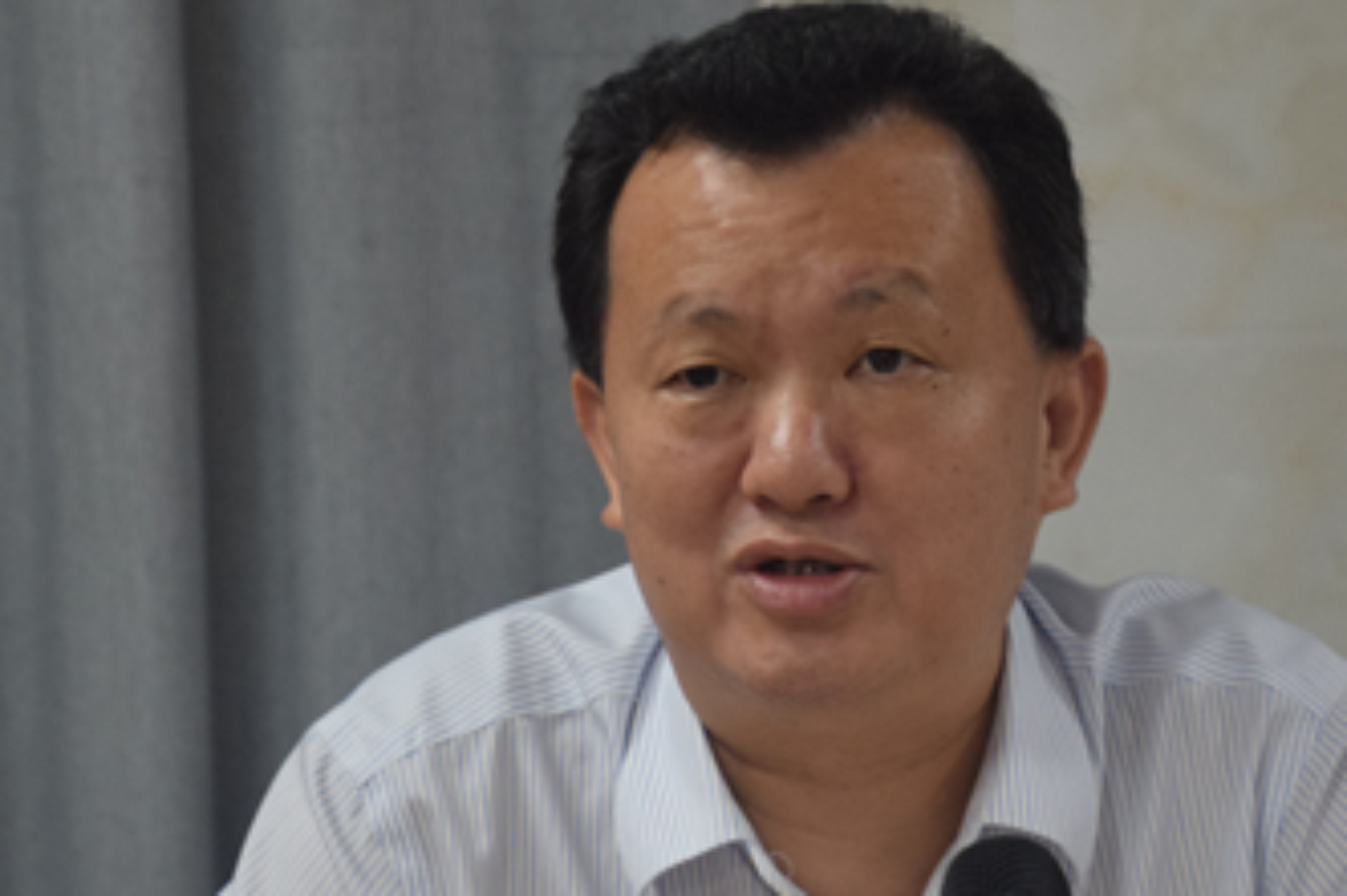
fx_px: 6283
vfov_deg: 8.2
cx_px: 941
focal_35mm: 168
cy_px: 626
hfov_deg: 12.2
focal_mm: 62
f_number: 5
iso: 800
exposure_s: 1/50
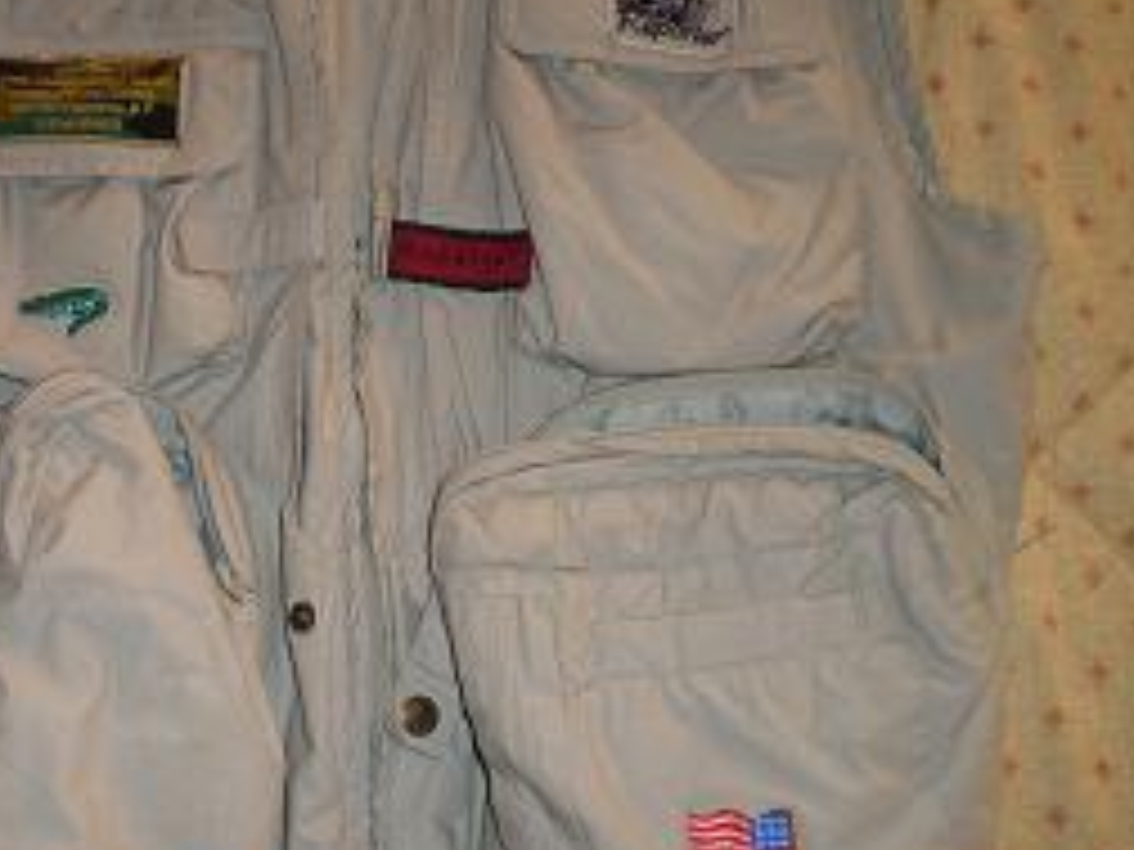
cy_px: 495
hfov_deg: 34.1
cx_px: 392
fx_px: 1835
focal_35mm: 56
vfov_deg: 26.1
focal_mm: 6.3
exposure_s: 1/50
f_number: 3.1
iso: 100
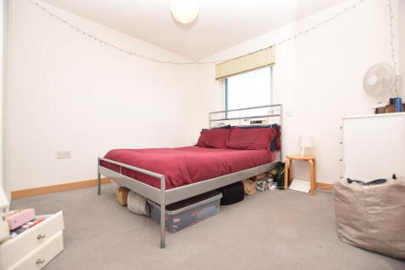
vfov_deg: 77.3
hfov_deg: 100.4
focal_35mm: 15
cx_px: 202
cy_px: 135
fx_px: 169
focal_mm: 10
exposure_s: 1/160
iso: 100
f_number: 3.5
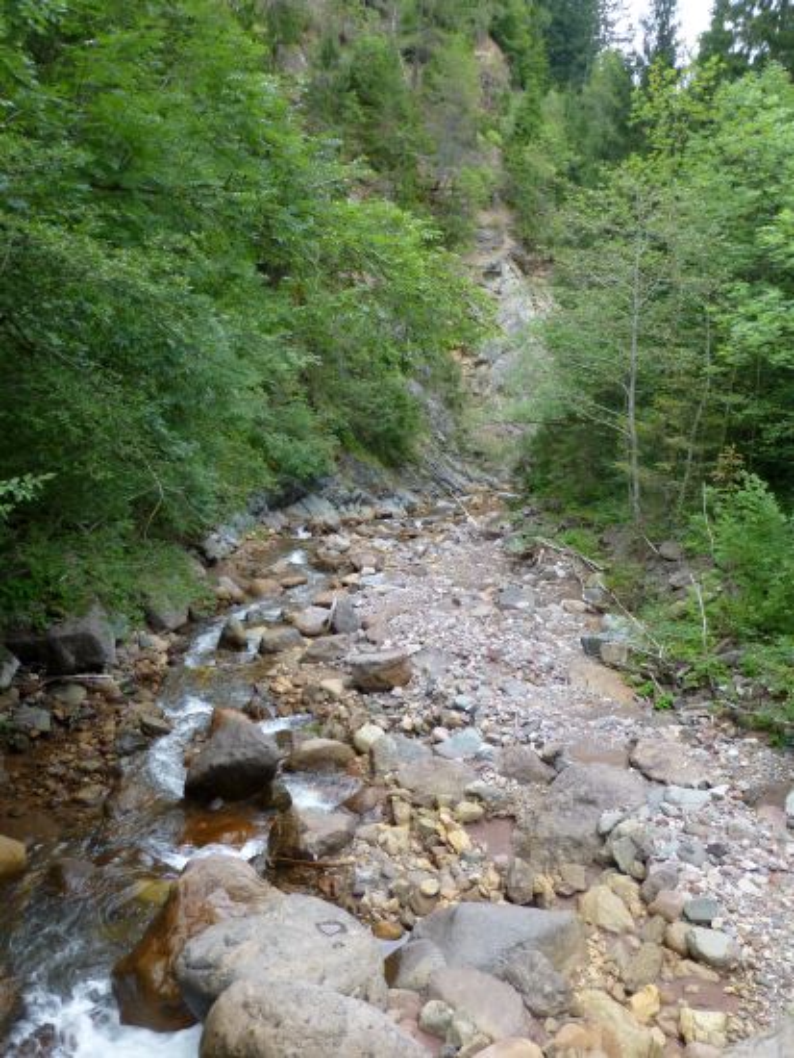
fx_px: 825
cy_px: 529
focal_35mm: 27
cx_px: 397
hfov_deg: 51.4
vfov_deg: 65.3
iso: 250
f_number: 3.4
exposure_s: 1/125
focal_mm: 4.8
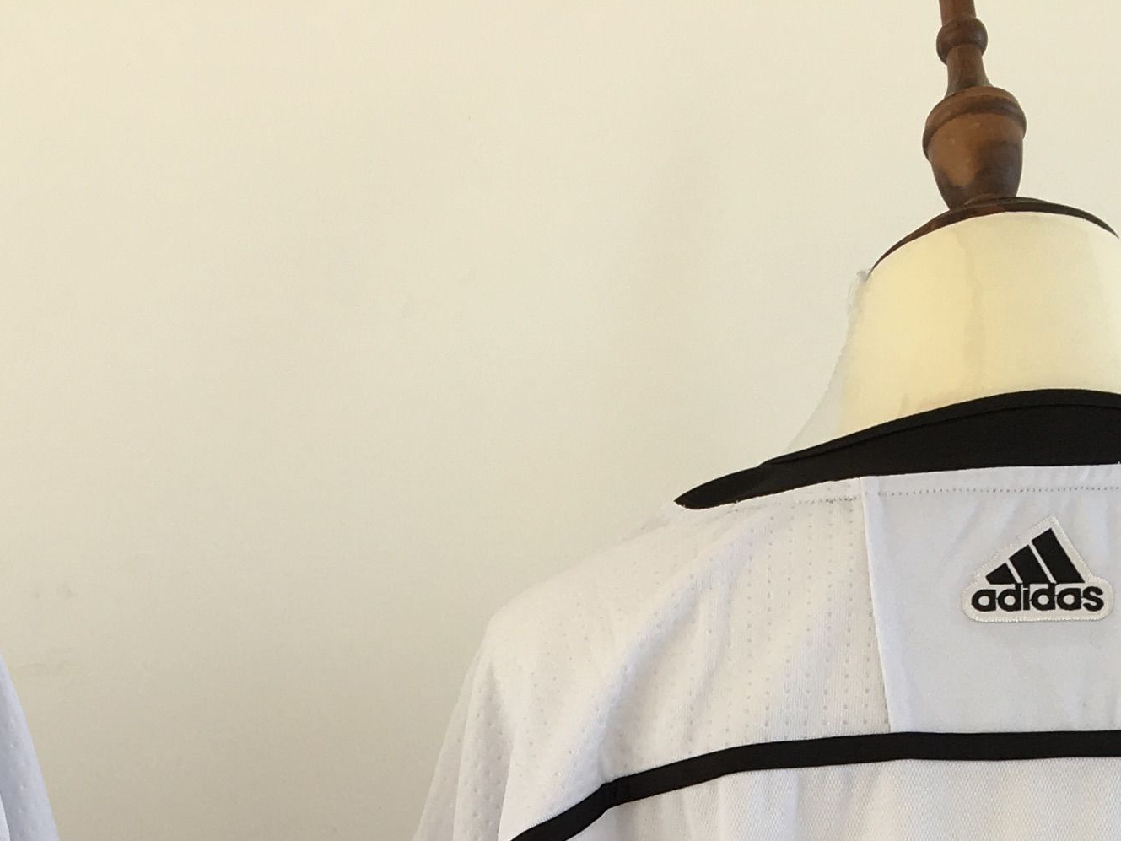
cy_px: 1243
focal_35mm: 88
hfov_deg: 22.0
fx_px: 2850
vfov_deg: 15.5
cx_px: 253
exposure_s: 1/122
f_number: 2.2
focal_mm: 4.15
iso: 25
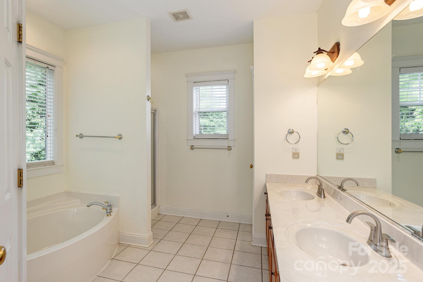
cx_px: 188
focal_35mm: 19
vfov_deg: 64.5
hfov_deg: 86.6
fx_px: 223
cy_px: 128
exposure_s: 1/125
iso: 320
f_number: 8
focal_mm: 17
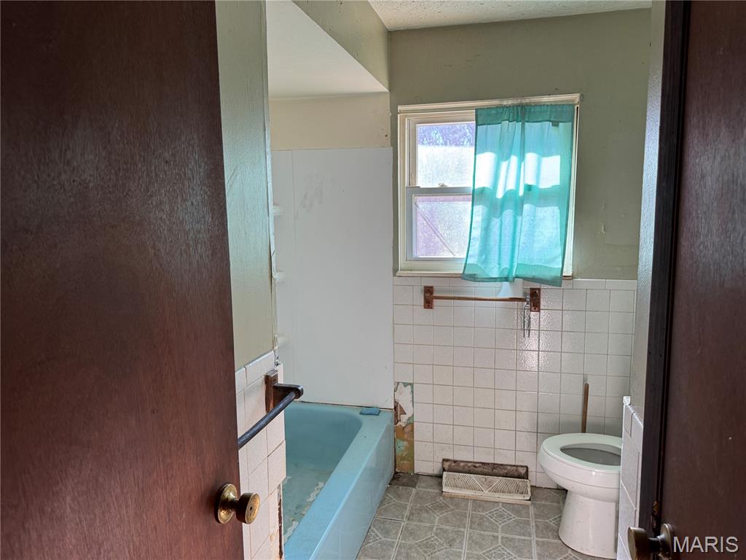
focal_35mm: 24
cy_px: 280
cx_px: 373
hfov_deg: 71.6
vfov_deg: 56.8
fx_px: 517
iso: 160
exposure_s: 1/121
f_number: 1.78
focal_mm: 6.76
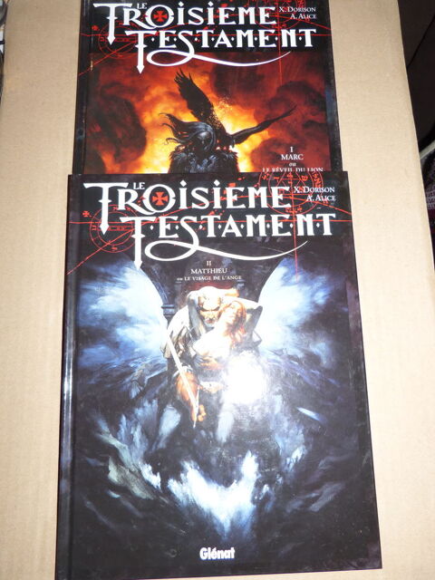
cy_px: 290
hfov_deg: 54.9
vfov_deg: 69.4
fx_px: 419
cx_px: 218
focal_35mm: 25
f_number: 2.8
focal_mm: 4.5
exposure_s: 1/60
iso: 100
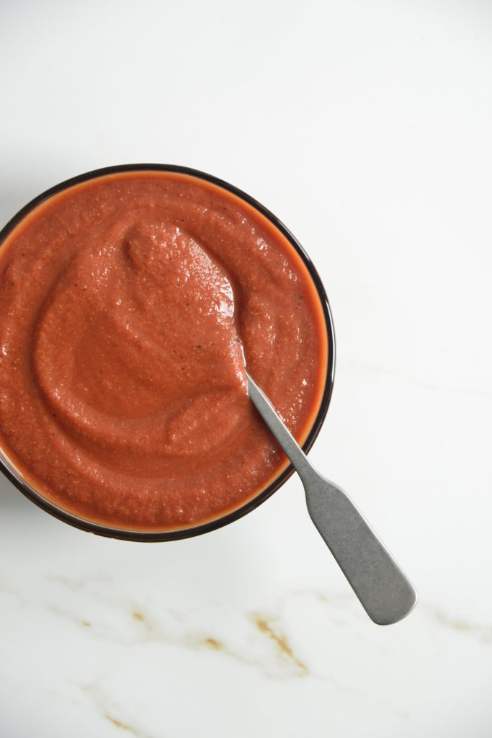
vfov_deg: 15.2
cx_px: 246
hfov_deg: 10.2
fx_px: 2766
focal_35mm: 135
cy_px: 369
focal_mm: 135
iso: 500
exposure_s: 1/80
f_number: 5.6
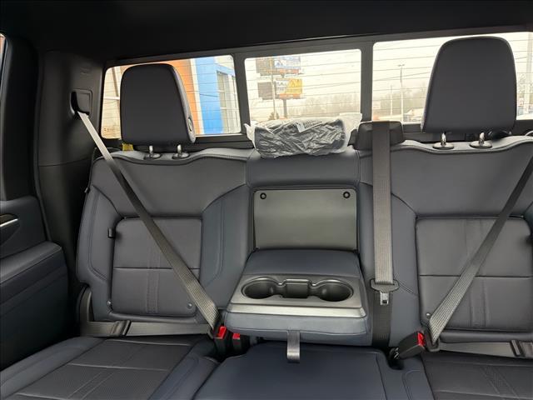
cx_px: 266
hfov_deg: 71.6
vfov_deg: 56.8
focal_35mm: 24
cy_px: 200
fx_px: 370
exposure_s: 1/46
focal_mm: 6.76
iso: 800
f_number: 1.78
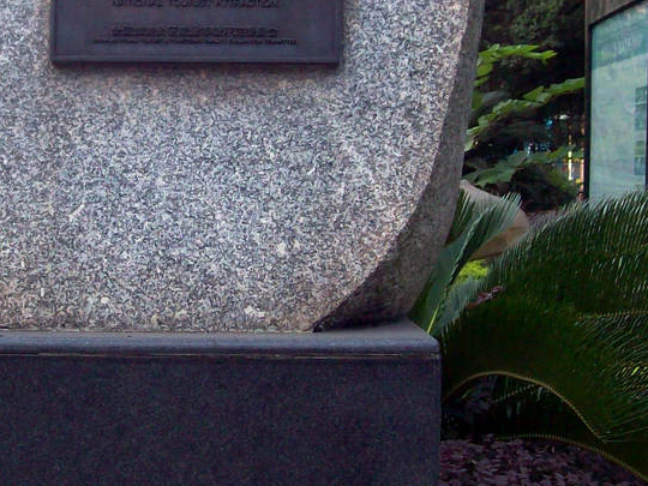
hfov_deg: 24.2
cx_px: 174
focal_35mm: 80
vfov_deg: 18.3
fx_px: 1498
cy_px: 136
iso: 157
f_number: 2.7
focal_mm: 6
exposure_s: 1/128
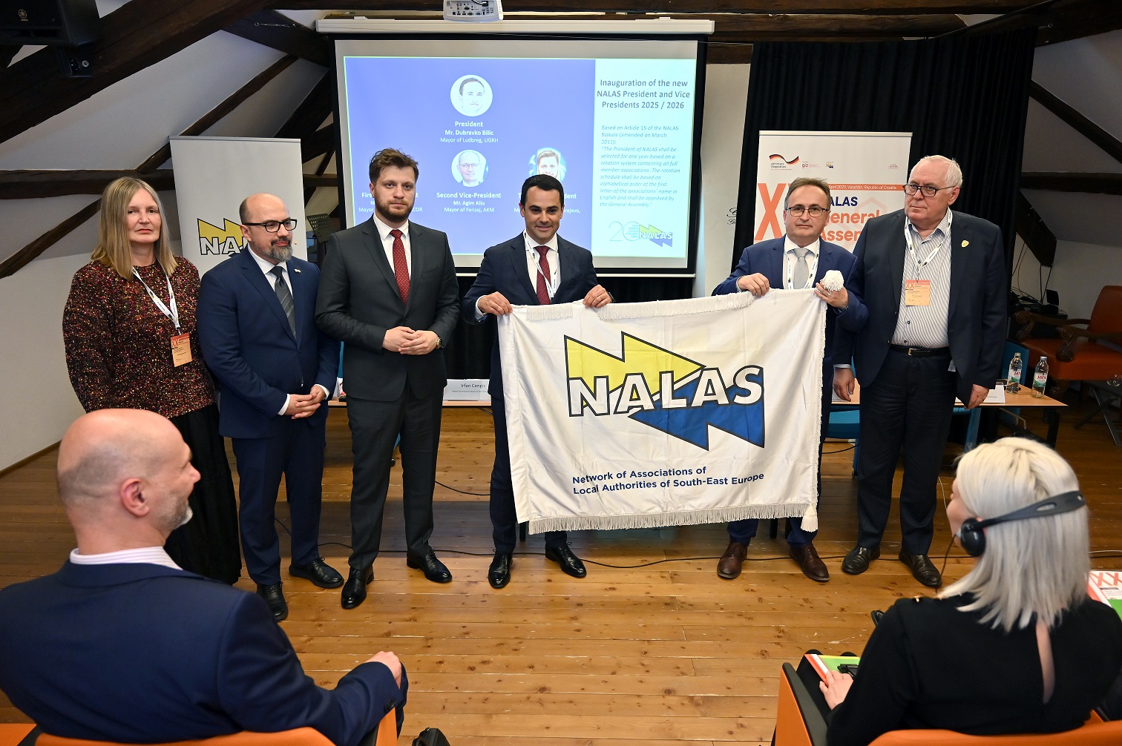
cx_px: 561
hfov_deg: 73.8
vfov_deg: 53.1
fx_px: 747
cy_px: 373
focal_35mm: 24
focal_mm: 24
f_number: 4
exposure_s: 1/160
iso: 1600
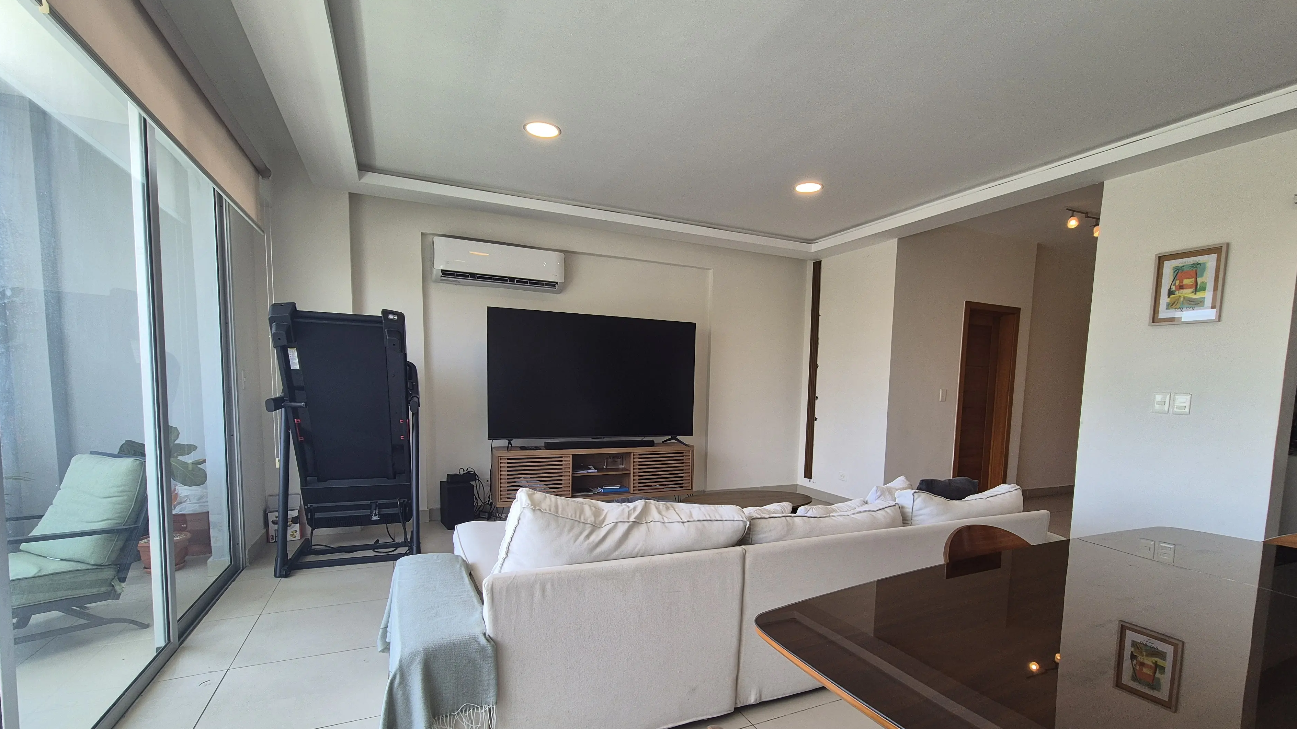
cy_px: 445
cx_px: 677
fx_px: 516
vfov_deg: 69.6
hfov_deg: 102.9
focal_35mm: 15
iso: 50
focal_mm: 2.2
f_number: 2.2
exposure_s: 1/171
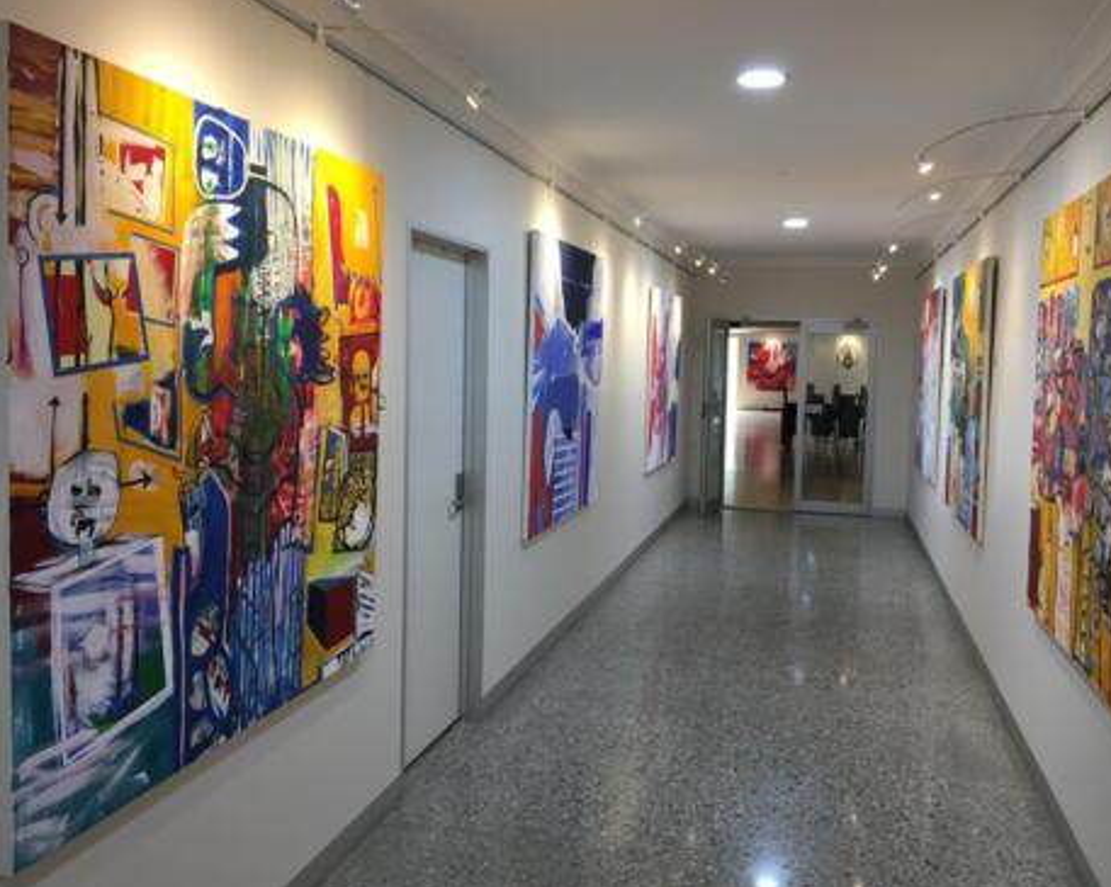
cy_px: 444
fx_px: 1019
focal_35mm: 31
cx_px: 605
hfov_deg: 57.1
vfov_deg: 47.1
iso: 50
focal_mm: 4.15
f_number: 2.2
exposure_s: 1/33
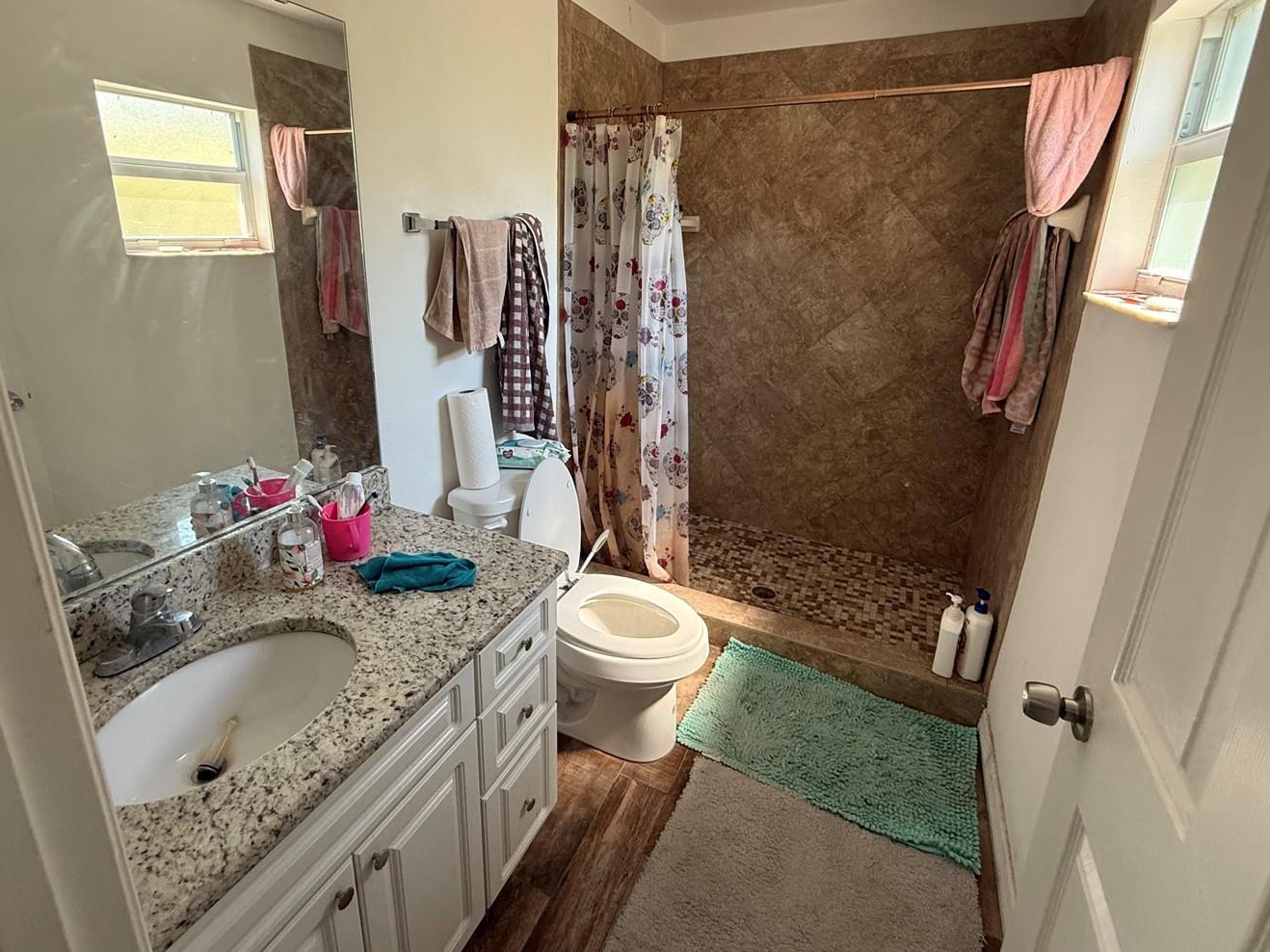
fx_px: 624
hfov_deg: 90.9
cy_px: 410
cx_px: 596
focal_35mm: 17
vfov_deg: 74.3
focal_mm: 2.22
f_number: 2.2
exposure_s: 1/120
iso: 250
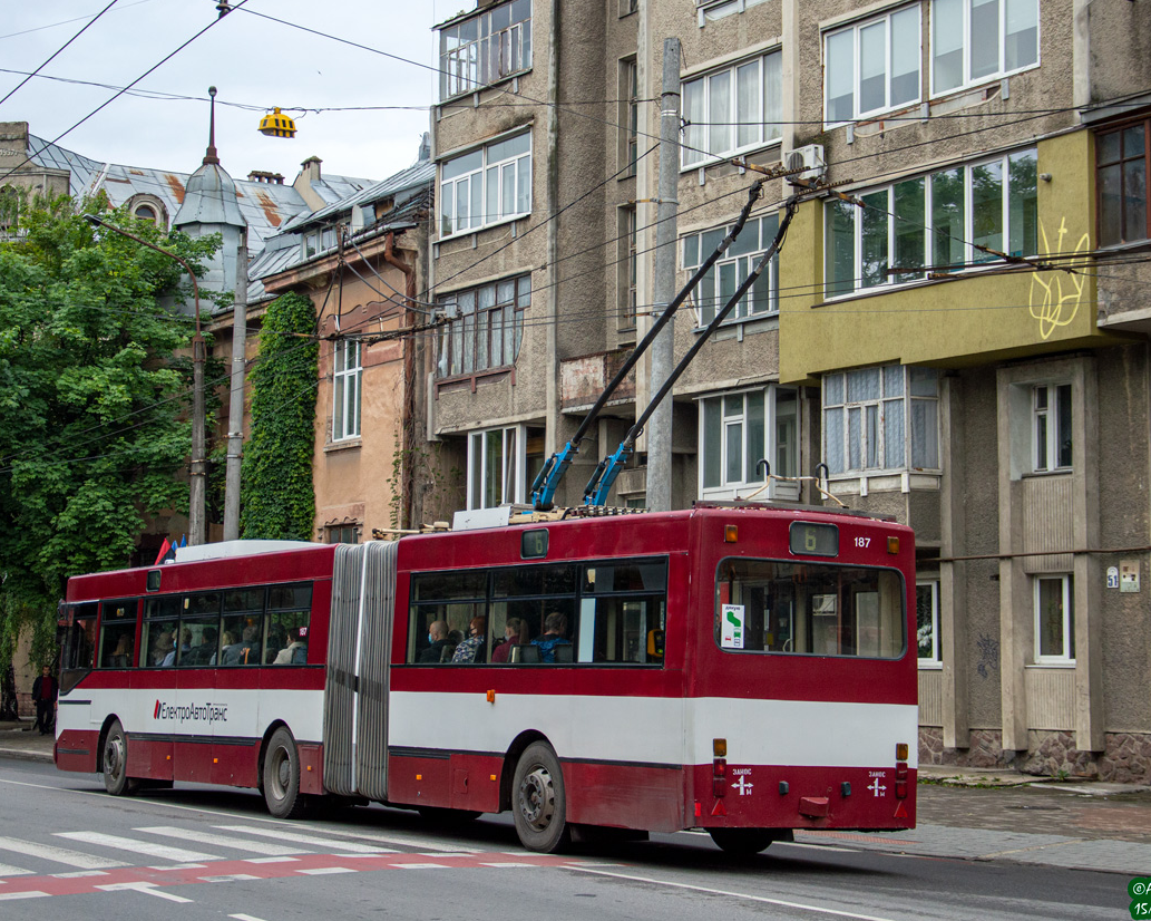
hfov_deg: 31.6
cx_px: 515
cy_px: 460
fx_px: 2029
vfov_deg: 25.6
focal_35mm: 60
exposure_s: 1/640
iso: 400
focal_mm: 35
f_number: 5
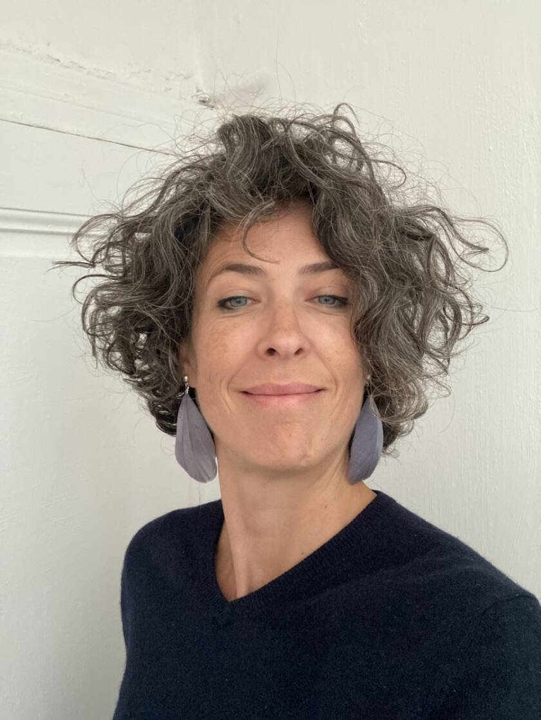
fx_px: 666
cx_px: 270
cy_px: 360
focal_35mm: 32
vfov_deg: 56.8
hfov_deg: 44.2
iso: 500
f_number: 2.2
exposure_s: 1/30
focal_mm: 2.87
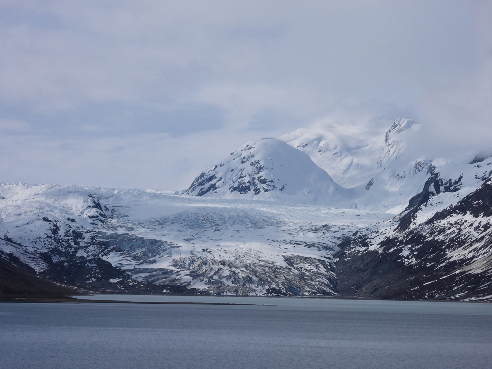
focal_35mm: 135
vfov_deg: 11.0
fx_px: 1919
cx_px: 246
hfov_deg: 14.6
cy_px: 184
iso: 100
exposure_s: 1/2000
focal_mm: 24.1
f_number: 5.6
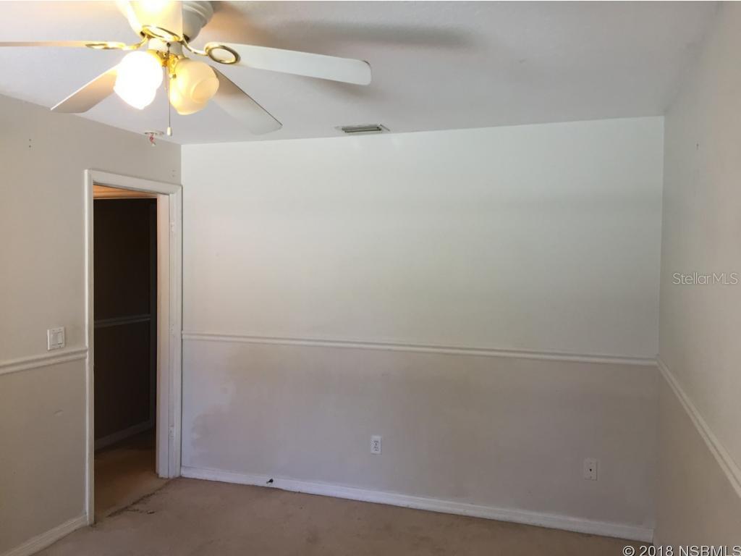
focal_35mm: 29
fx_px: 621
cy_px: 278
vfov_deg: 48.2
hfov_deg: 61.7
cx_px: 370
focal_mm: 4.15
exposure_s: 1/30
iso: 32
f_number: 2.2
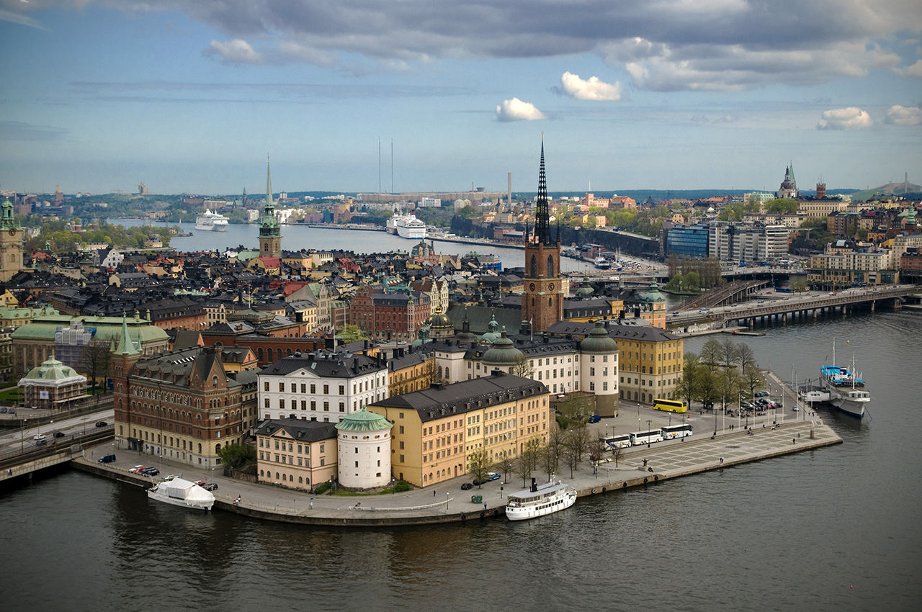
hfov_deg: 35.1
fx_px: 1458
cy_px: 306
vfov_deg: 23.7
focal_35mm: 57
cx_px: 461
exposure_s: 1/400
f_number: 10
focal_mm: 38
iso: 200
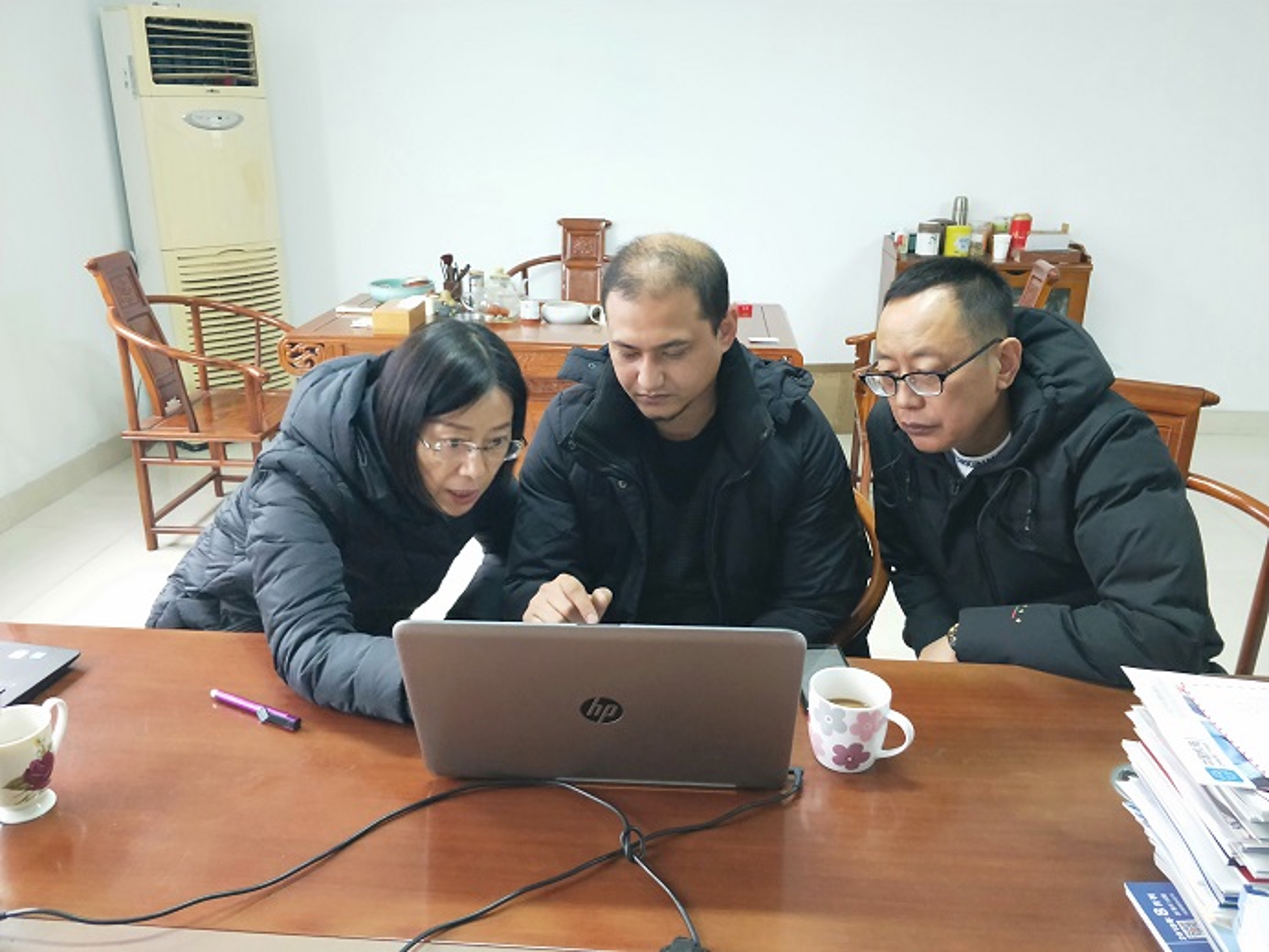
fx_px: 916
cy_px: 476
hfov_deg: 69.4
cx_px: 634
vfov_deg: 54.9
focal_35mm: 25
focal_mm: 4.27
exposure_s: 1/33
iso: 372
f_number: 1.7
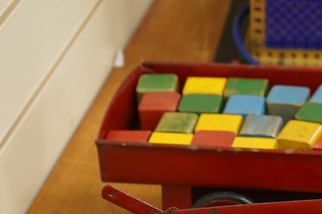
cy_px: 271
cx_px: 399
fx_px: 1349
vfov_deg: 8.9
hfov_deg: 13.2
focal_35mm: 151
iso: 2500
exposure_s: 1/100
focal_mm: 54
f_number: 5.6
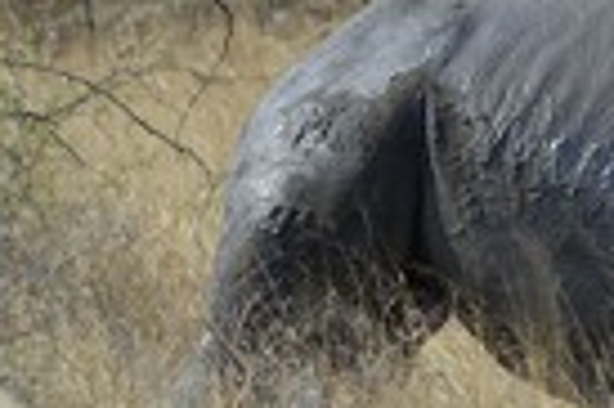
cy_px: 121
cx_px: 892
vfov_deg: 1.6
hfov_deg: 2.4
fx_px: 14667
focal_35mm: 861
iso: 400
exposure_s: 1/500
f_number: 9
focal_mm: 280
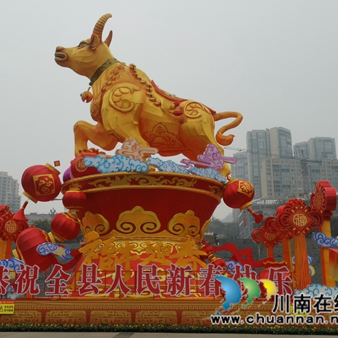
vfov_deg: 39.2
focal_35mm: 43
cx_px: 145
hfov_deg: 39.1
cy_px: 169
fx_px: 475
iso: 50
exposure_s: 1/655
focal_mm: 4.75
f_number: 4
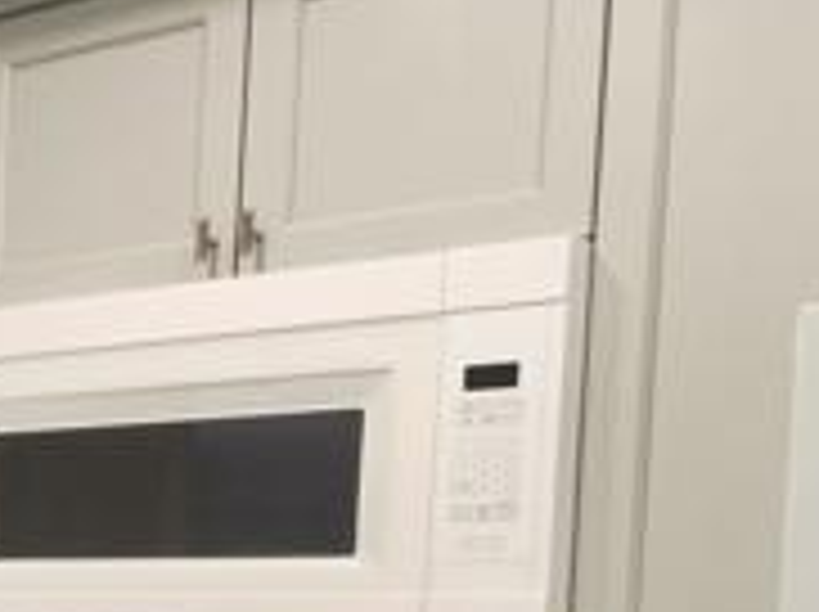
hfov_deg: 20.2
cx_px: -464
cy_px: 747
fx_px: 1914
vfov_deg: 17.3
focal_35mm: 81
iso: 50
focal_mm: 5.4
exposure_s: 1/60
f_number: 1.8
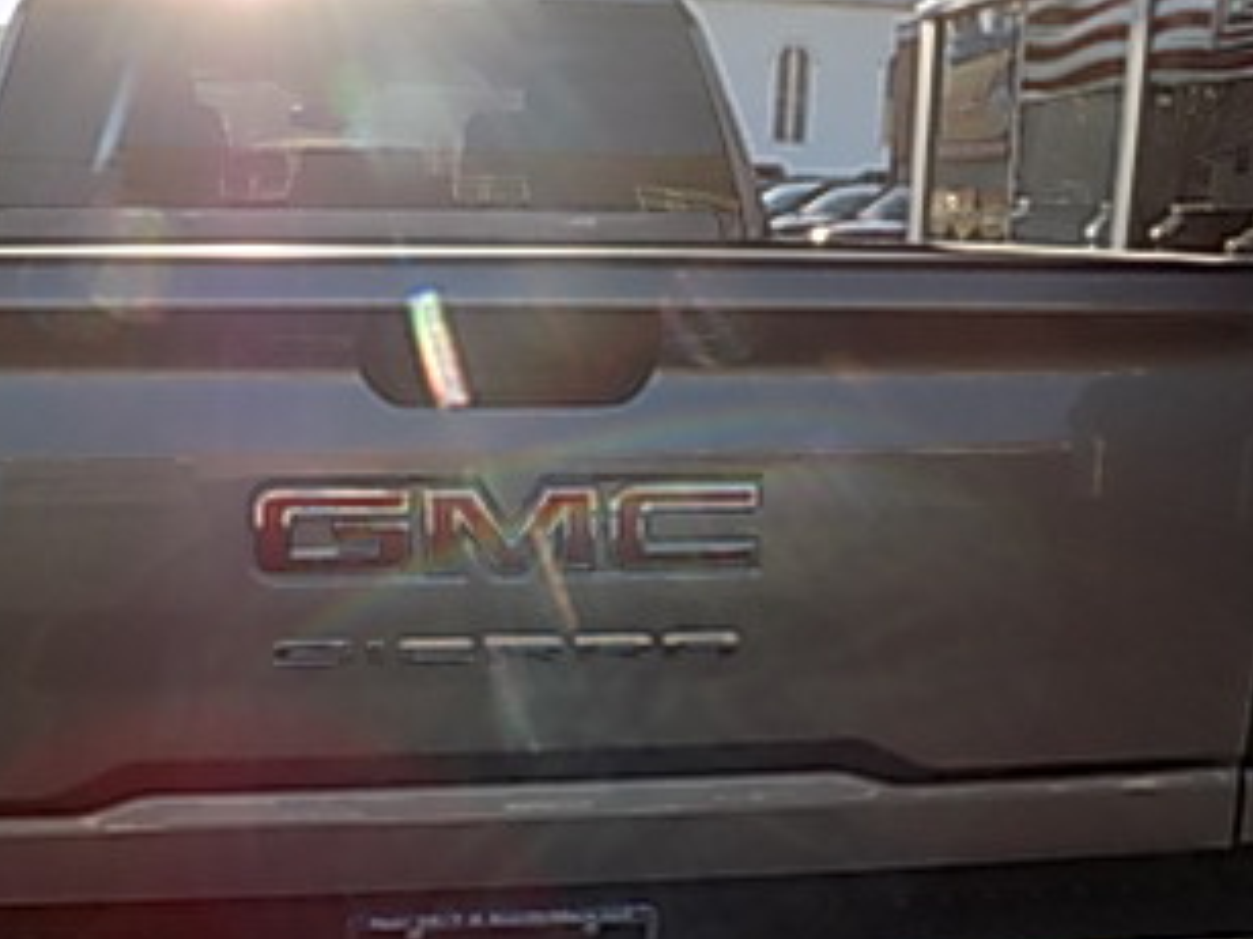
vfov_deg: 30.1
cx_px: 502
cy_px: 604
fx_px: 1737
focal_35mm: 48
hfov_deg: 39.5
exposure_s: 1/640
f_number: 3.1
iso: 80
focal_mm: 4
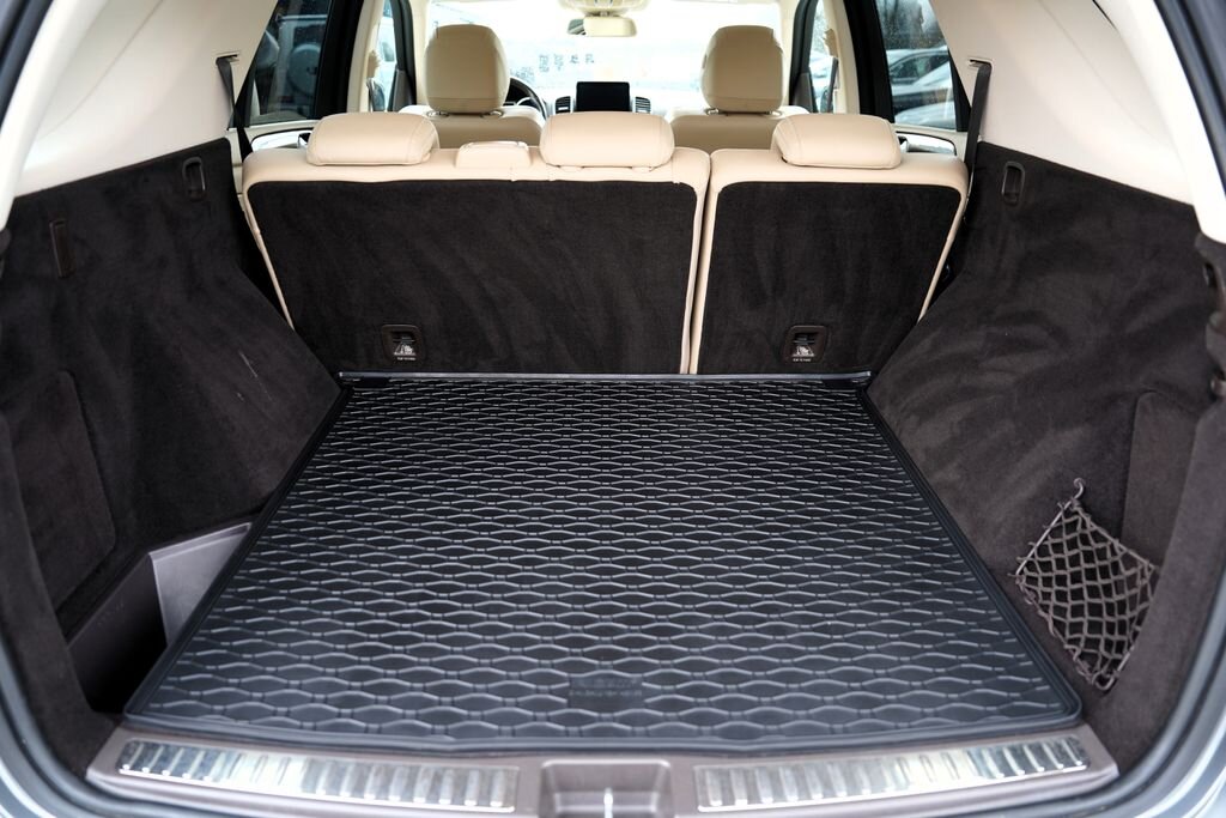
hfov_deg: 73.7
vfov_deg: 53.1
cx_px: 613
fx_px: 817
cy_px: 409
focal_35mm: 24
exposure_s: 1/30
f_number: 2.8
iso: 100
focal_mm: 24
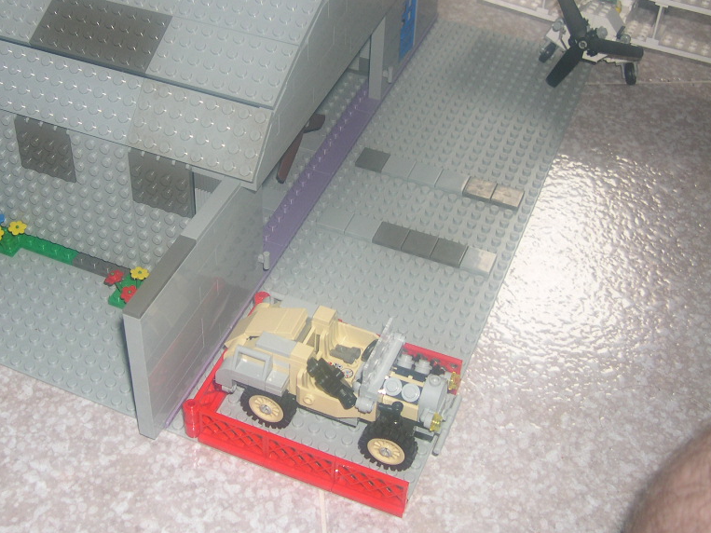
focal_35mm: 51
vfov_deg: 28.4
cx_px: 263
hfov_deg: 37.3
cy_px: 192
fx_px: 1047
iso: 100
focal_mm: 8
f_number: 2.8
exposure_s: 1/60
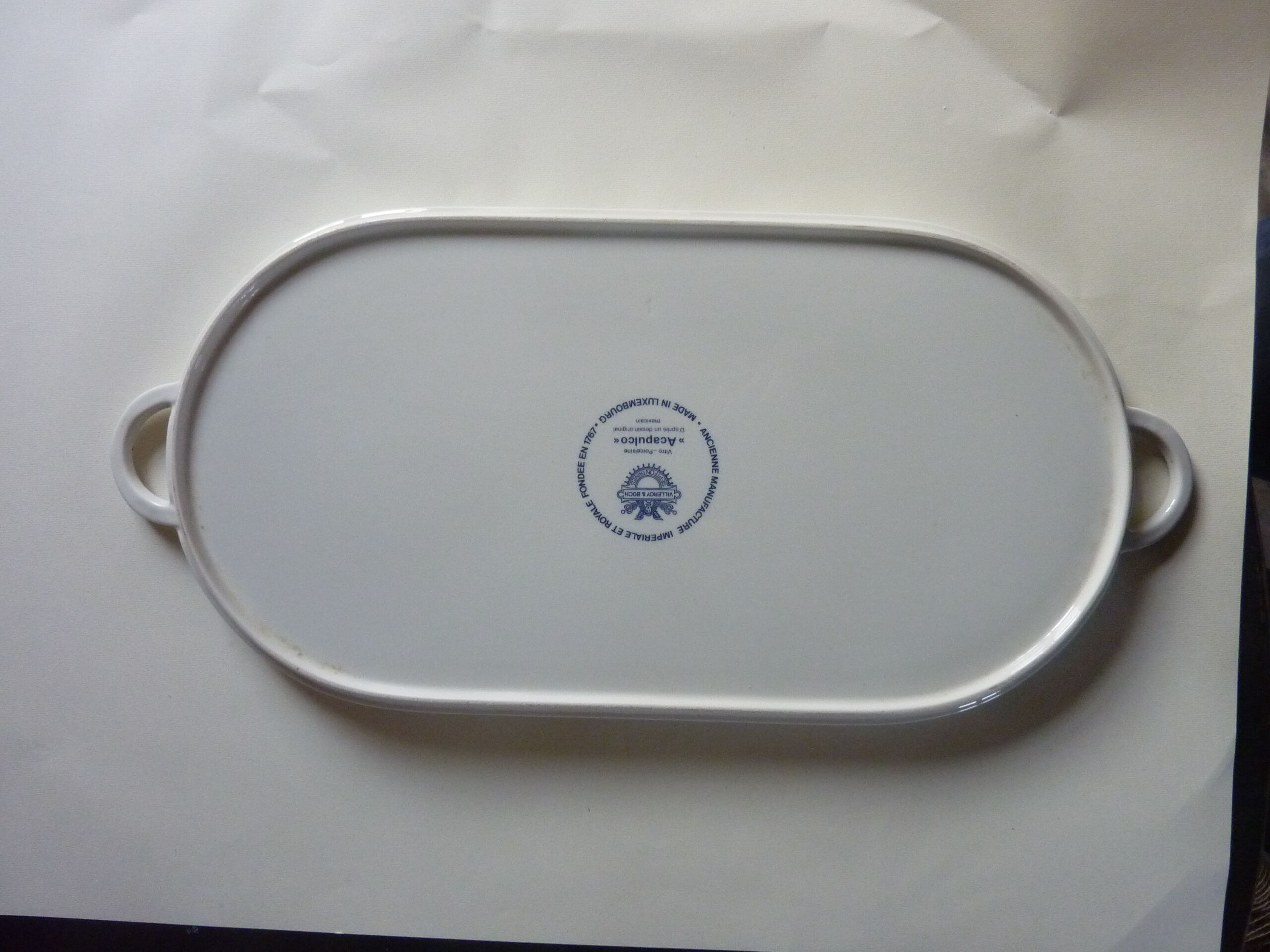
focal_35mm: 25
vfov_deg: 54.9
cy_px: 476
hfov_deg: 69.4
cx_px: 635
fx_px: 917
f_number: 3.3
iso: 320
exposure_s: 1/30
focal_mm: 4.1
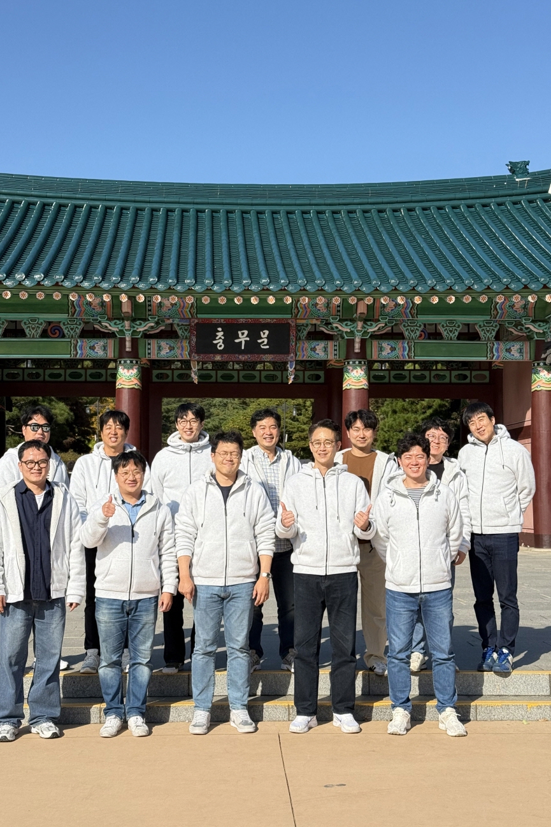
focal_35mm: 50
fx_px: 1148
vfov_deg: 39.6
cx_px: 242
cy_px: 414
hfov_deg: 27.0
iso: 64
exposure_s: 1/4587
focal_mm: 6.76
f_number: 1.78
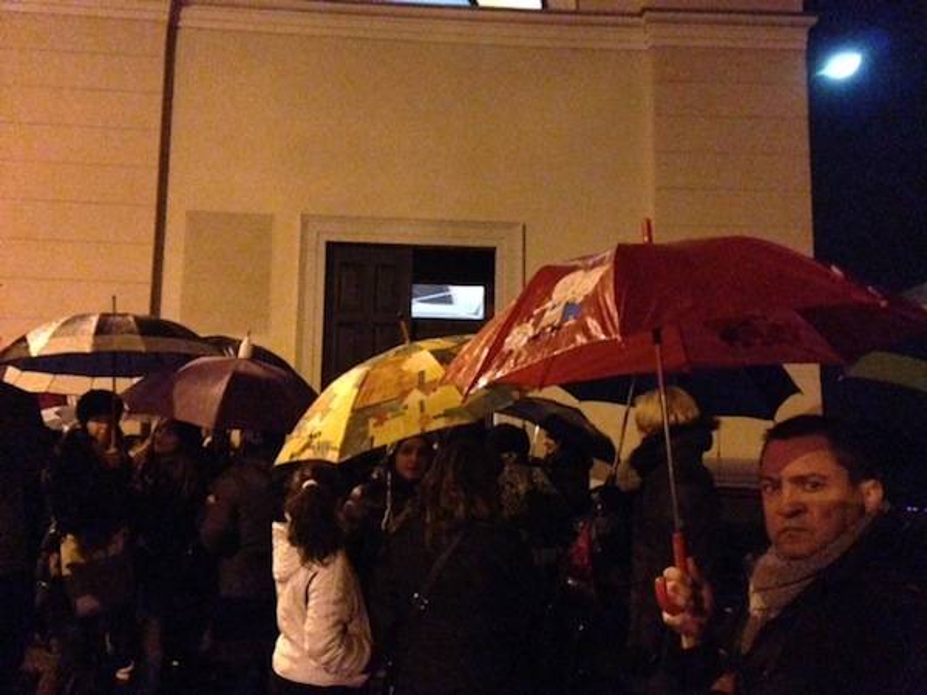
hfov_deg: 29.4
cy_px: 348
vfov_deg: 22.3
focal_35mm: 66
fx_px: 1767
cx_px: 464
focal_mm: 4.12
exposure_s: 1/15
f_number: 2.4
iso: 2000
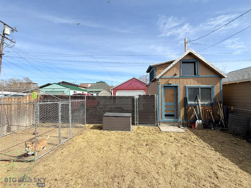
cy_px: 94
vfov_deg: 85.7
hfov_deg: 102.1
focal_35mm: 14
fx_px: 102
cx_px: 126
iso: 50
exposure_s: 1/1464
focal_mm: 2.22
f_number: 2.2
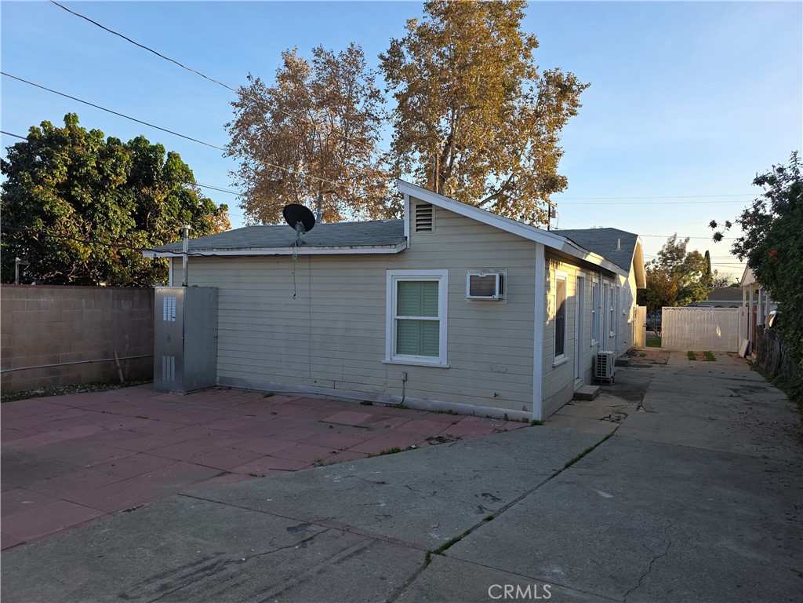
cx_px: 402
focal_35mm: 23
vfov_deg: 58.9
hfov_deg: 73.9
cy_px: 302
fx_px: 534
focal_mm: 6.3
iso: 12
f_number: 1.7
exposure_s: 1/216
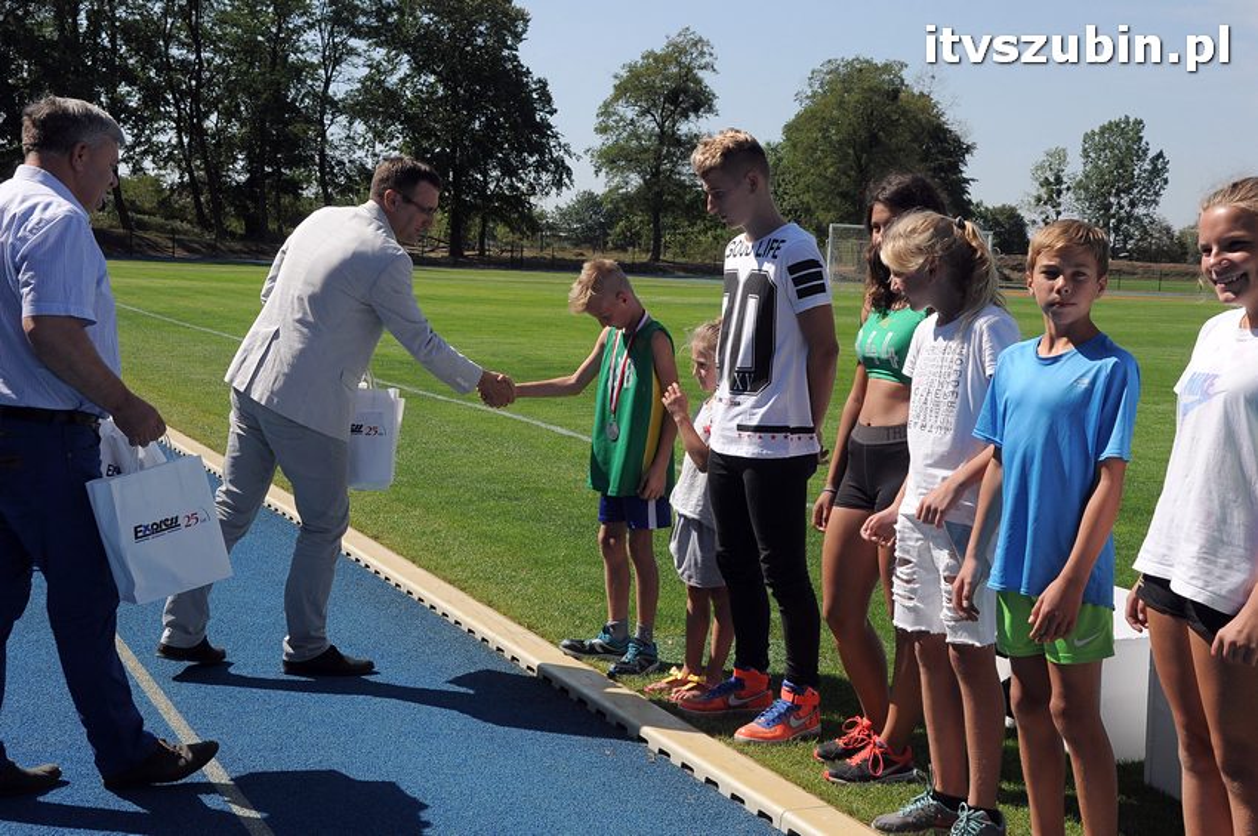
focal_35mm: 48
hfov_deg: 41.1
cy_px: 418
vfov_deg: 28.0
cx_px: 629
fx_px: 1676
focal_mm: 32
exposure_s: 1/500
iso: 400
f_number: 11
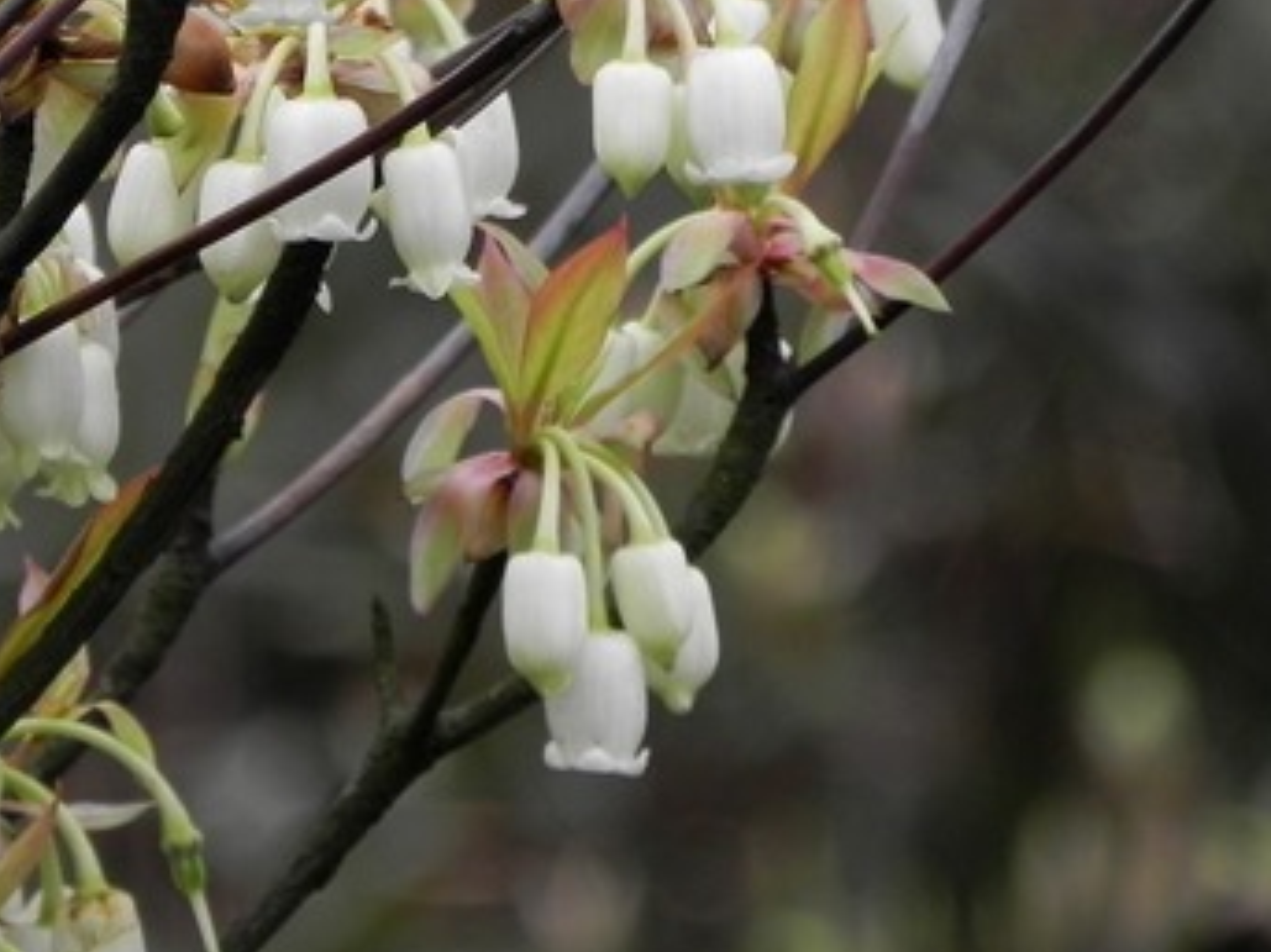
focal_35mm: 867
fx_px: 31823
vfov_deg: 1.7
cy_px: -6
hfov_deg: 2.3
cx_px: 330
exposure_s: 1/134
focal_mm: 75.7
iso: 160
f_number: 5
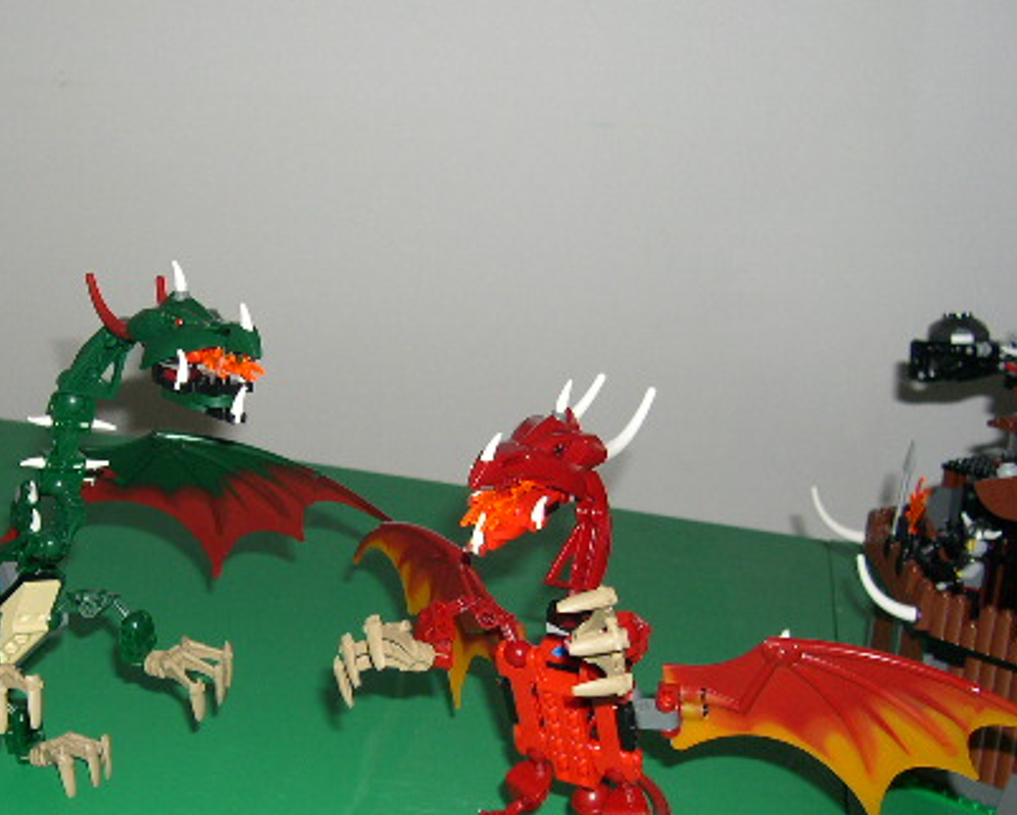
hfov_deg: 31.5
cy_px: 532
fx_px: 1777
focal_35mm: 59
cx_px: 293
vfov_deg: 25.7
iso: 100
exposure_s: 1/60
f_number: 2.8
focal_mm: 8
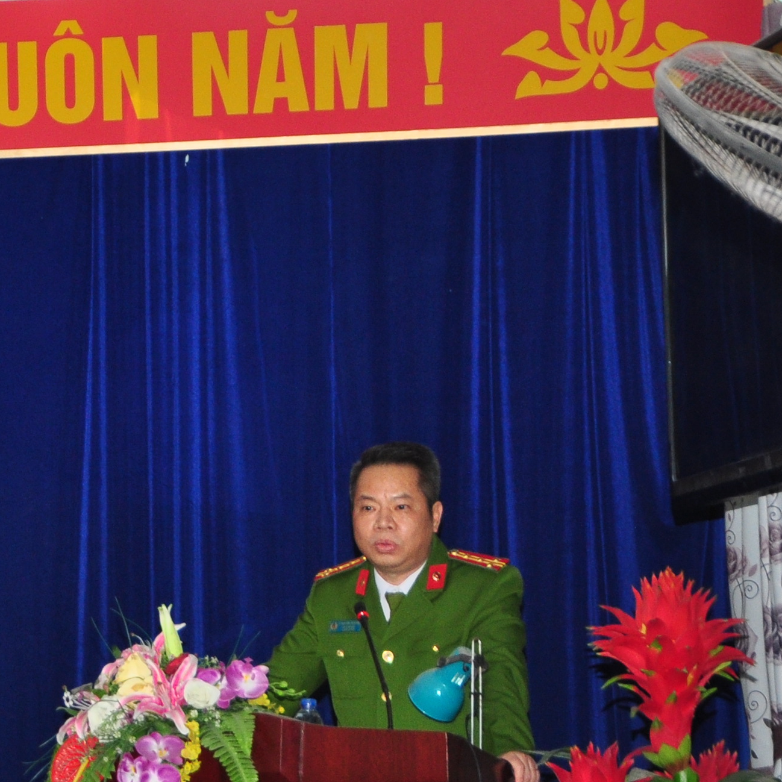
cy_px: 764
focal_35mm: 244
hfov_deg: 7.0
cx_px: -475
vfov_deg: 7.1
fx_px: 6236
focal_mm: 58
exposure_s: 1/200
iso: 500
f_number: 5
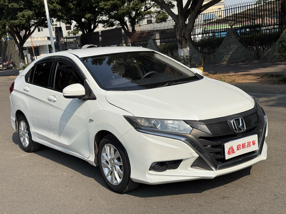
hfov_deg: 39.7
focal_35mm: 48
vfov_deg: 30.3
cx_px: 143
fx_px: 397
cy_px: 107
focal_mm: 6.76
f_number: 1.78
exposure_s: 1/6024
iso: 64
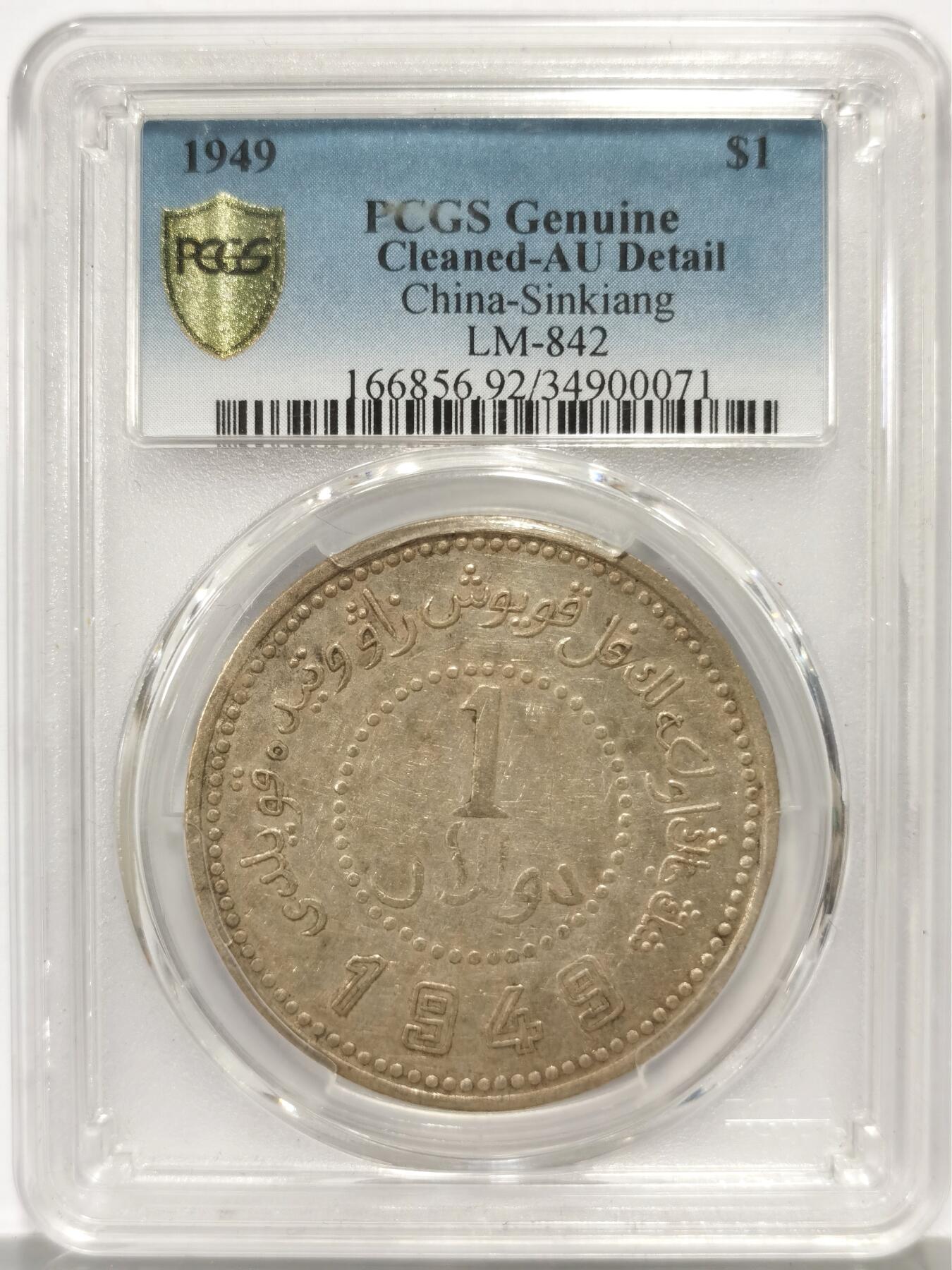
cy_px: 635
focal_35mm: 54
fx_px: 1980
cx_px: 476
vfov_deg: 35.5
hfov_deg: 27.0
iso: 125
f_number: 16
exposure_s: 1/100
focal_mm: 5.56
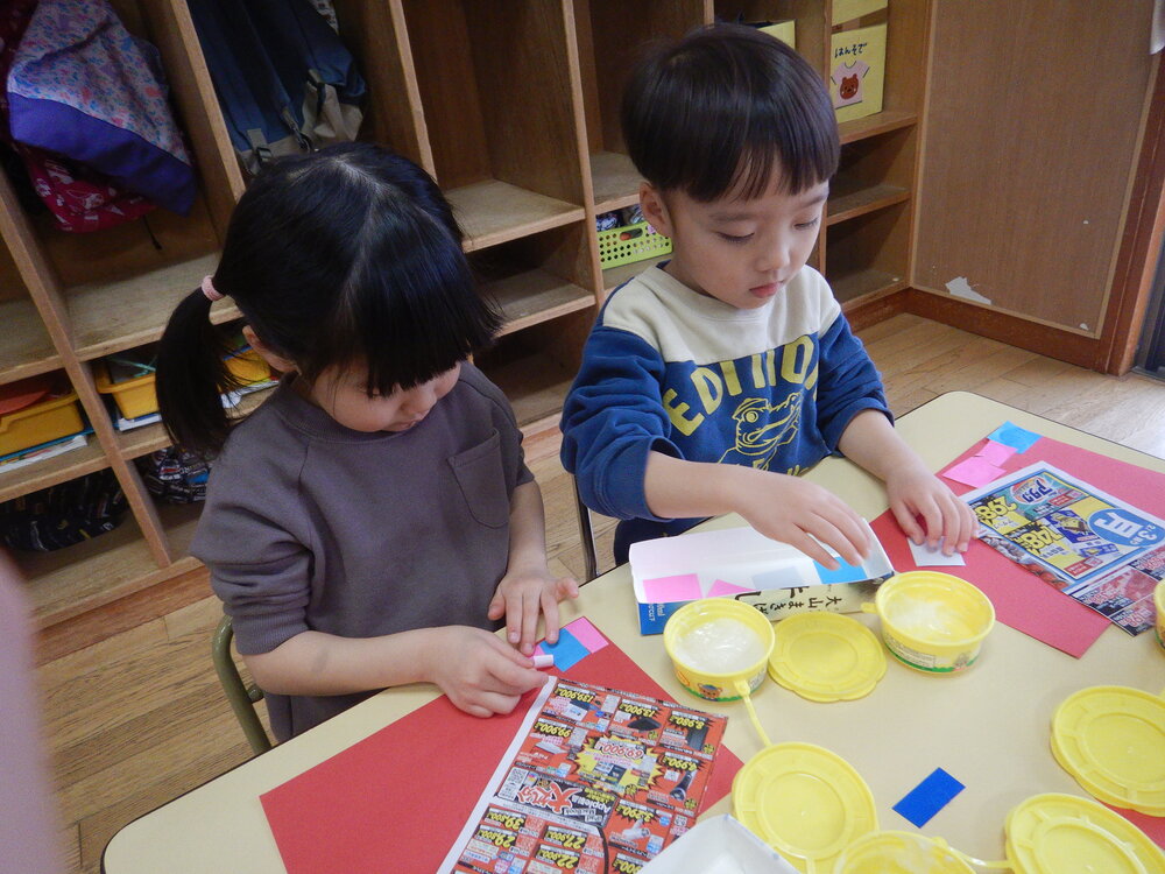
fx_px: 808
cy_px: 437
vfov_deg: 56.8
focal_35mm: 24
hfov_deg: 71.6
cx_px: 582
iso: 125
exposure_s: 1/40
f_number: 2.8
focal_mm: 4.3
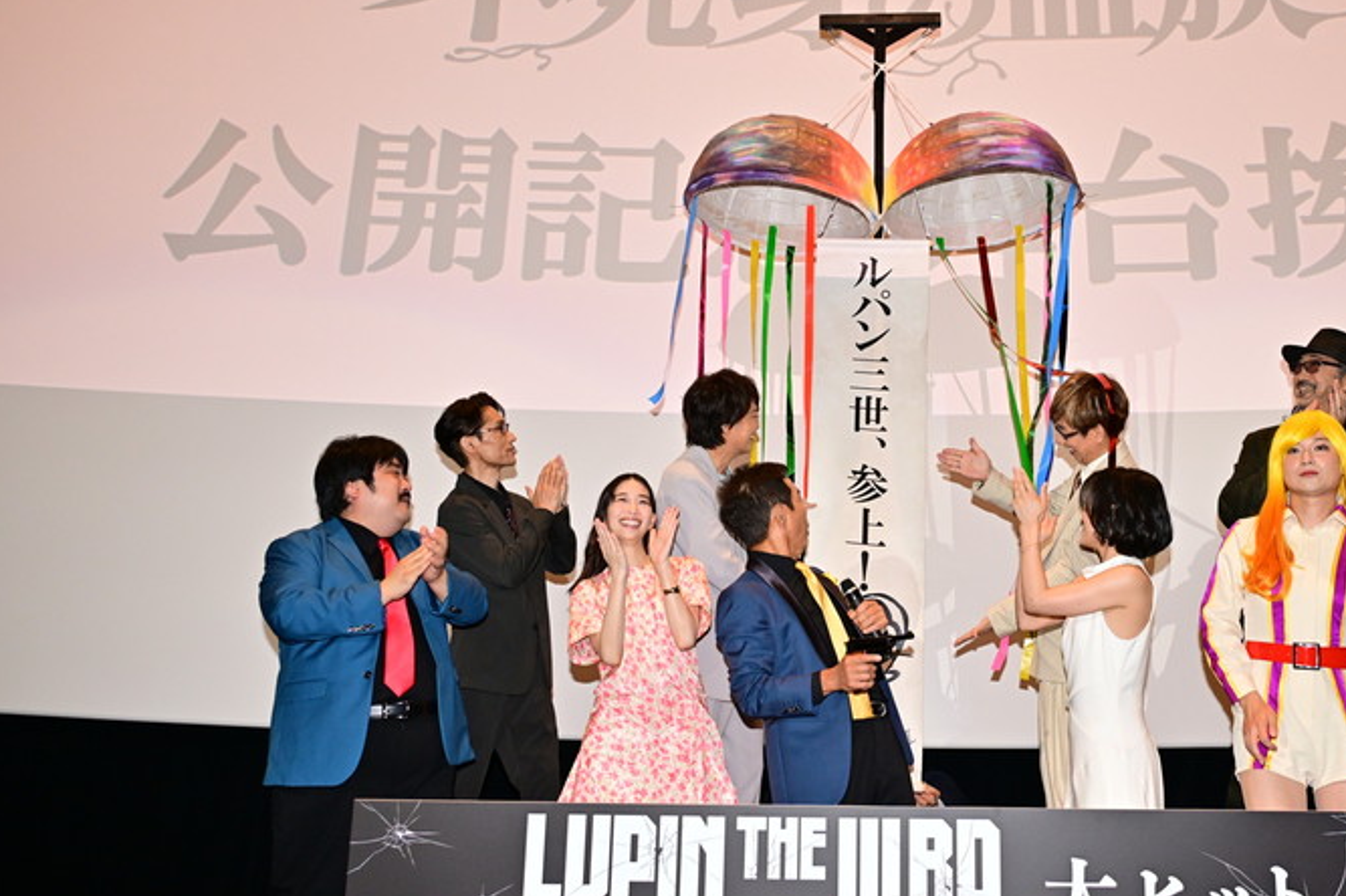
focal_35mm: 36
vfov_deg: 36.8
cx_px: 868
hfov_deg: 52.4
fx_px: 1345
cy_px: 404
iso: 1250
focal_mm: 24
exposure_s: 1/200
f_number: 4
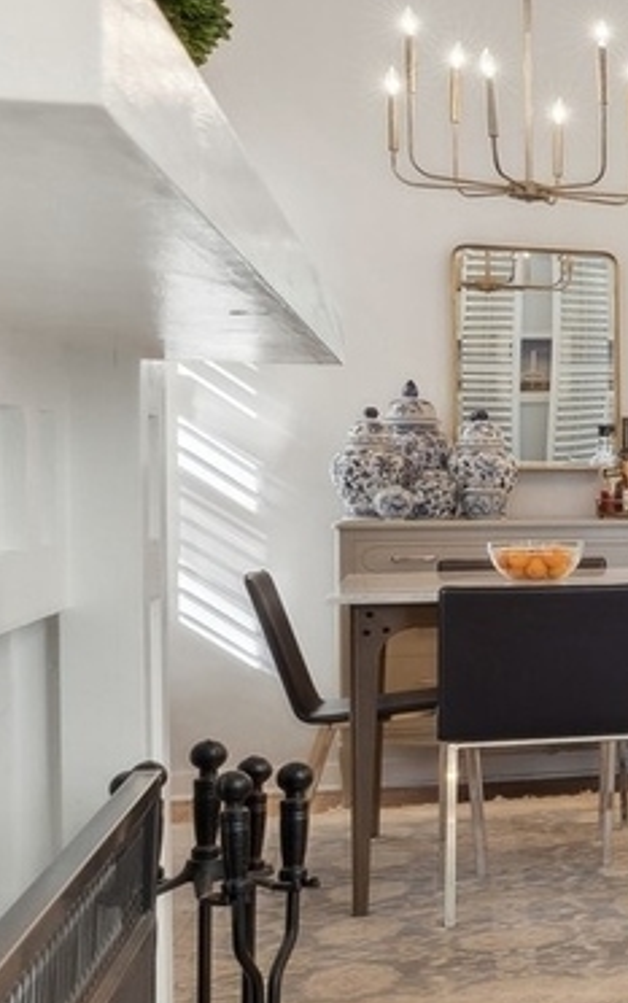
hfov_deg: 12.2
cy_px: 499
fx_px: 1941
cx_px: 1709
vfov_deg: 29.0
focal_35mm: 71
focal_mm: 16
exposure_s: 1/10
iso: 320
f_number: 8
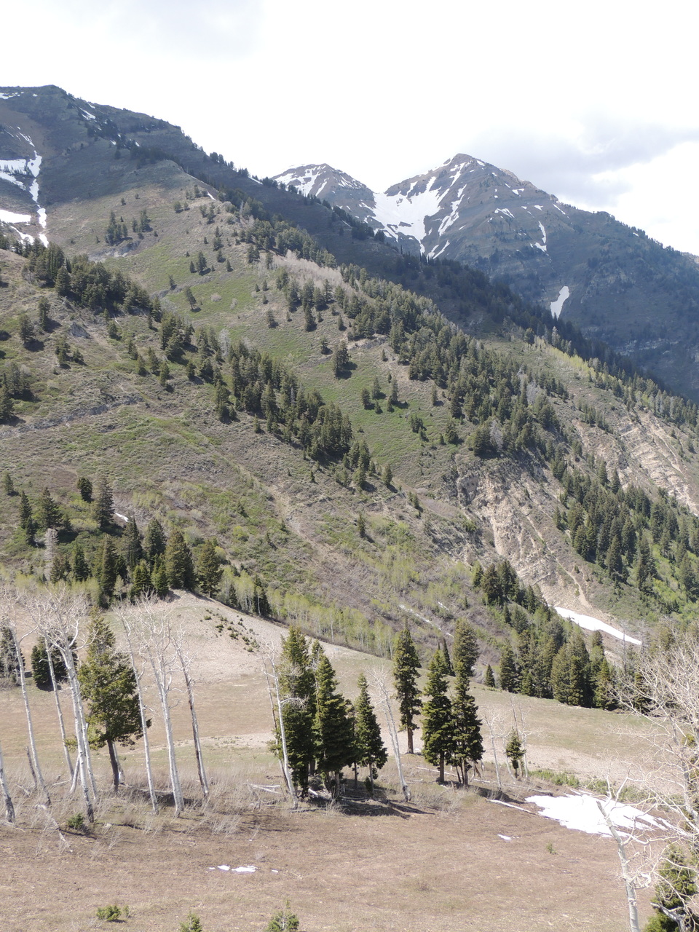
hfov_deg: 42.9
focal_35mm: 33
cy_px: 466
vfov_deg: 55.4
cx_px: 350
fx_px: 888
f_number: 3.2
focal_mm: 5.8
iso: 100
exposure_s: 1/800
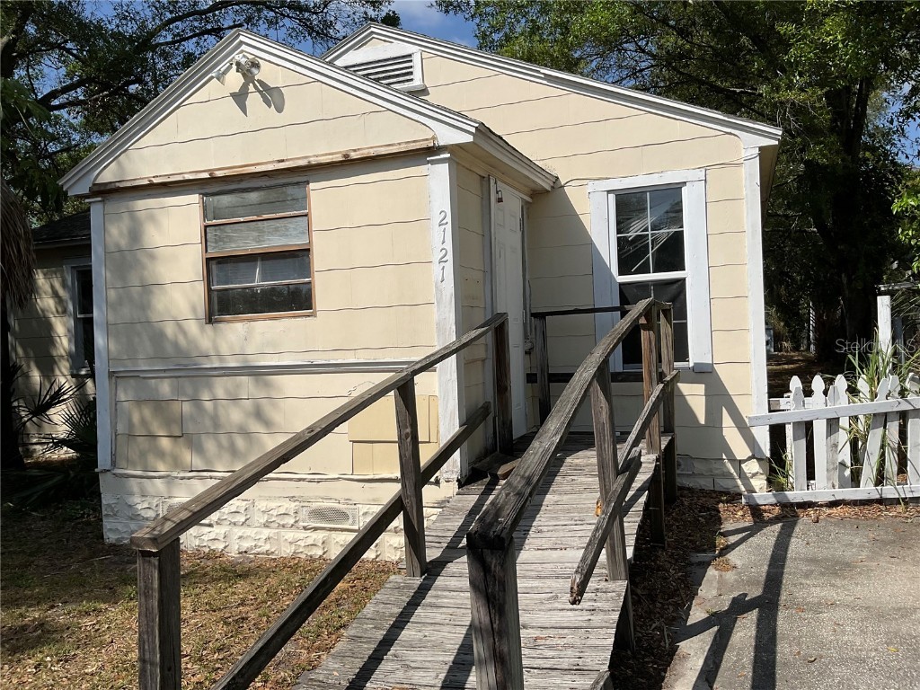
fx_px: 771
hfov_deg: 61.7
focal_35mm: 29
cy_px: 345
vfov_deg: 48.2
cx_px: 460
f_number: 1.8
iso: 20
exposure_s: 1/3788
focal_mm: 3
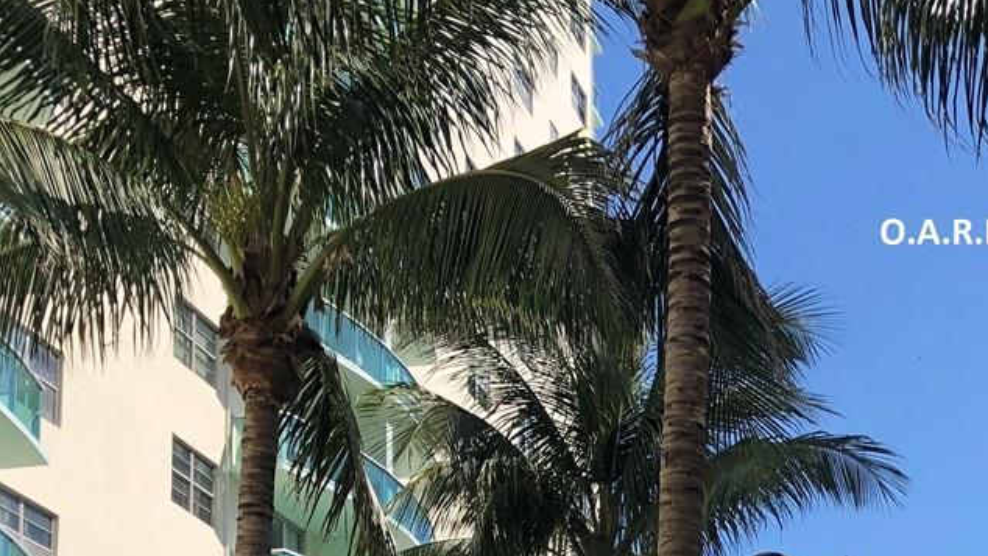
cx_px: 846
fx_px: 2018
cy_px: 830
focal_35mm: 77
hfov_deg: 26.8
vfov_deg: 14.6
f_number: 1.8
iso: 20
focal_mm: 3.99
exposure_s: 1/1675
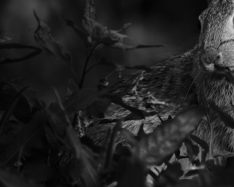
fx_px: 9666
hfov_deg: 1.4
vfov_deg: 1.1
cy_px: 63
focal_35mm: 1396
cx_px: 277
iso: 800
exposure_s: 1/240
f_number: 5.6
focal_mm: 400
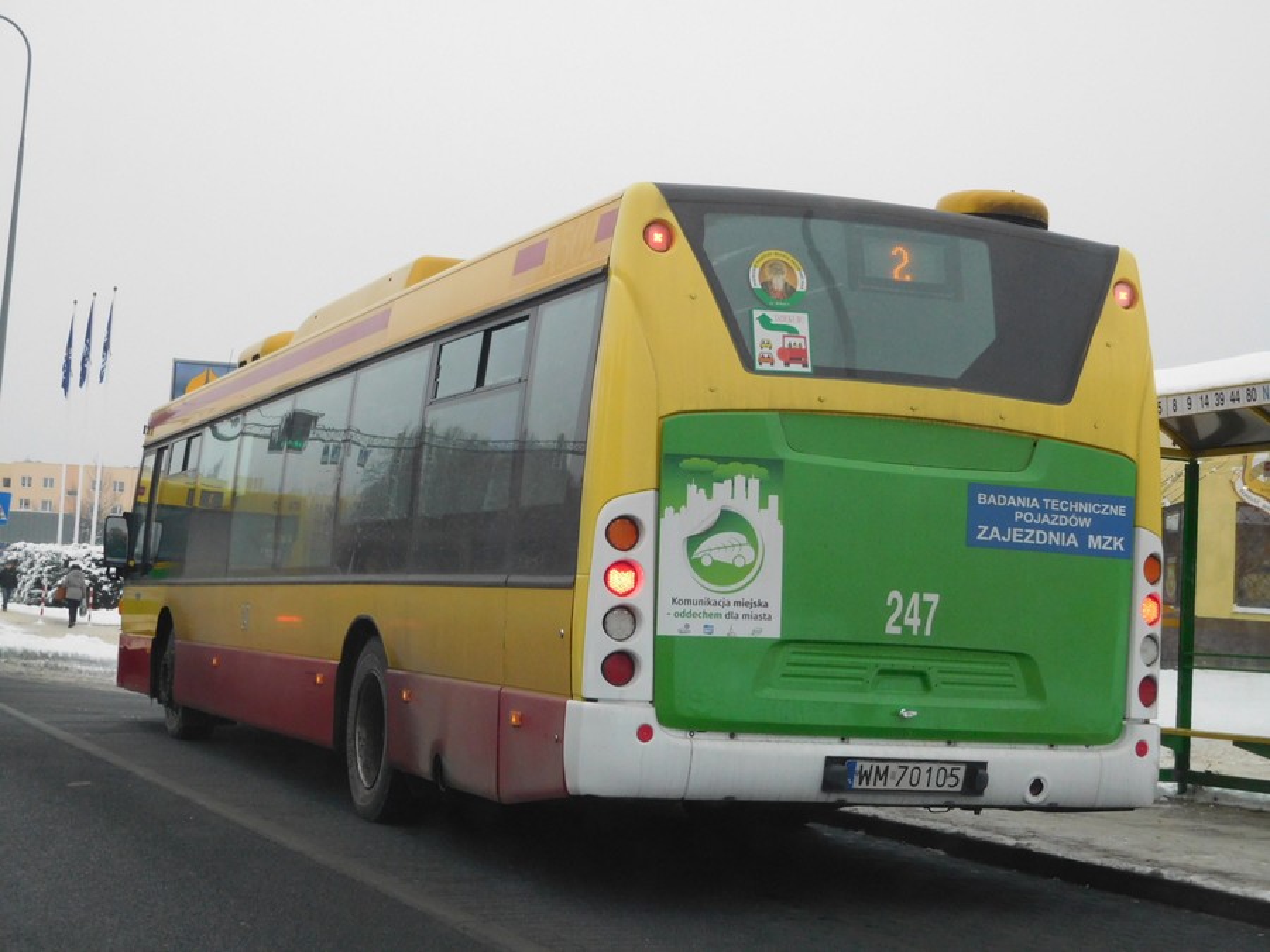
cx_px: 635
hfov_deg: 34.9
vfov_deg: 26.6
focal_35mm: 55
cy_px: 476
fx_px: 2018
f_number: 4.2
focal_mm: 9.8
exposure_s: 1/250
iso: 320
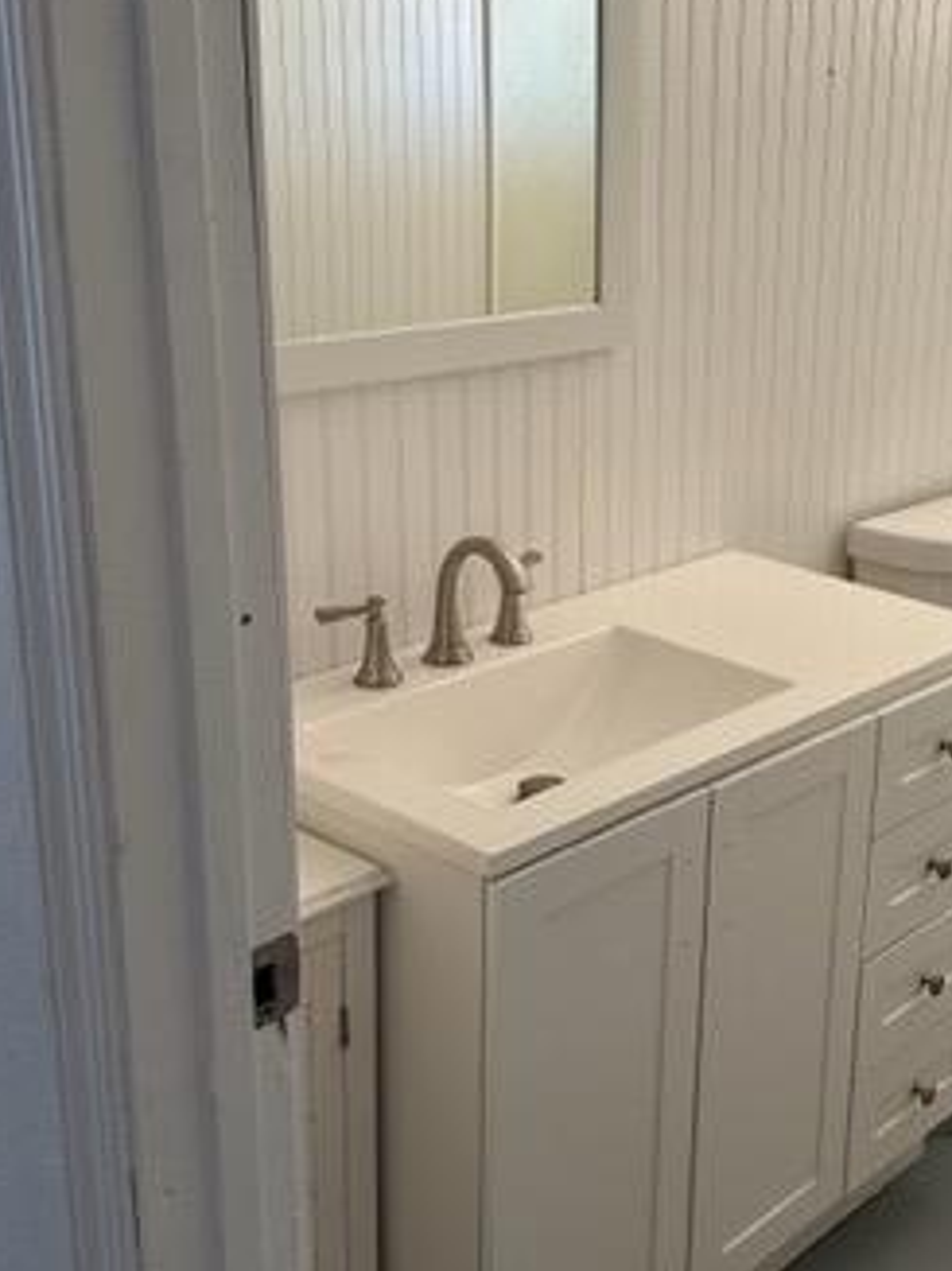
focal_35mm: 47
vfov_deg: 40.4
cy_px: 595
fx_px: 1725
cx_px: 785
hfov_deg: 30.0
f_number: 1.78
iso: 250
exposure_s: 1/60
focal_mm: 6.86
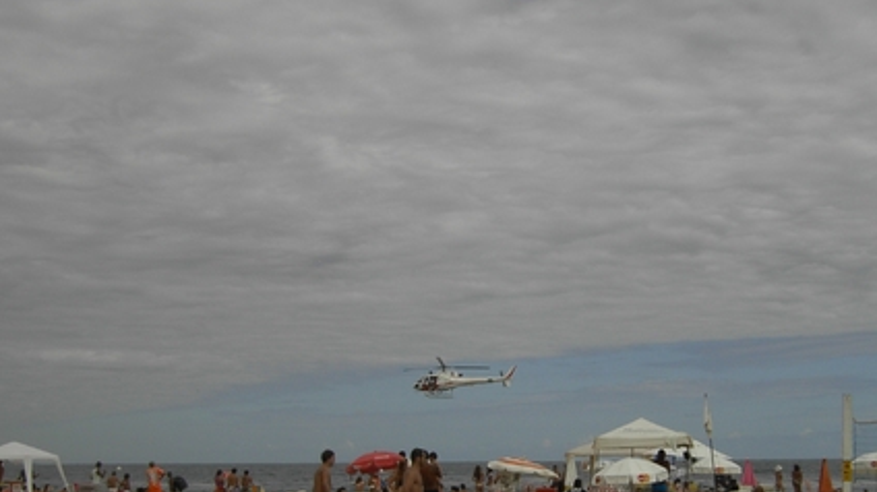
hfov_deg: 38.2
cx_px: 567
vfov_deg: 22.0
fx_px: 1255
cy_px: 351
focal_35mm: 54
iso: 50
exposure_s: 1/550
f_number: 6.7
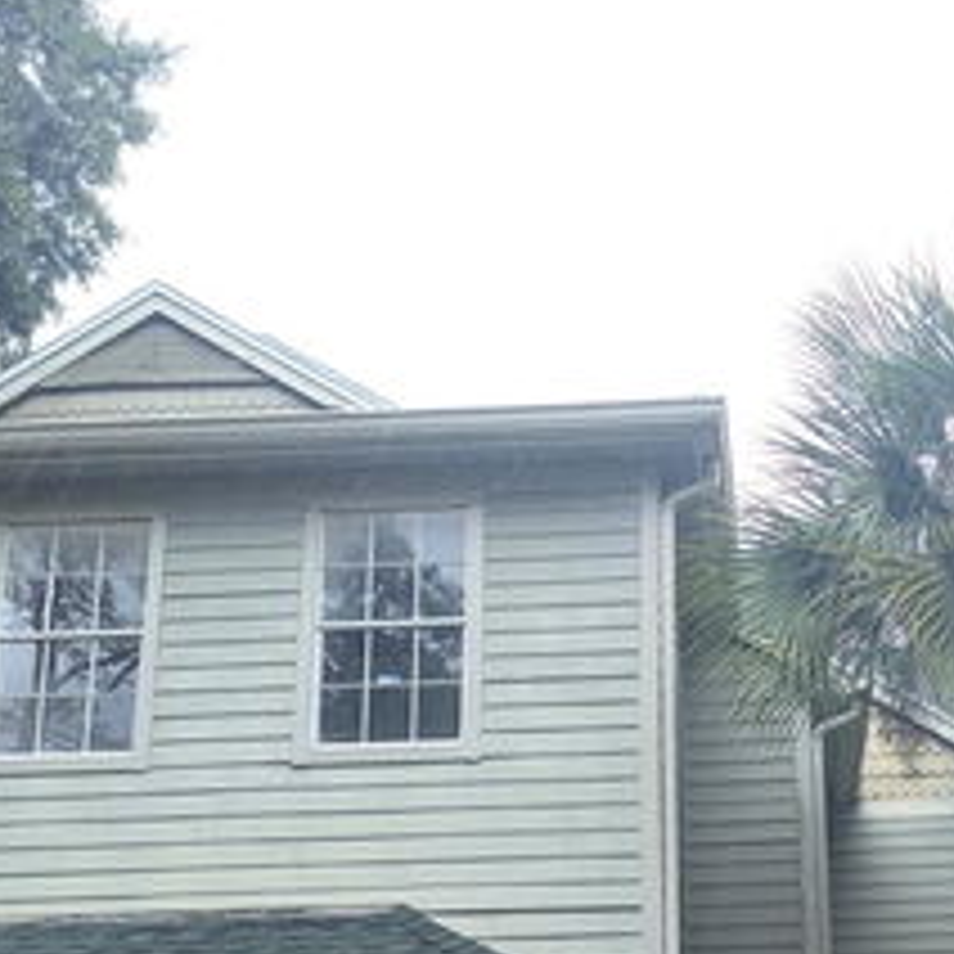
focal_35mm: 46
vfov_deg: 33.9
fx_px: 1434
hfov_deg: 36.2
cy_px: 934
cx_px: 677
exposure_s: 1/120
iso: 34
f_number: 1.85
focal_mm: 6.81
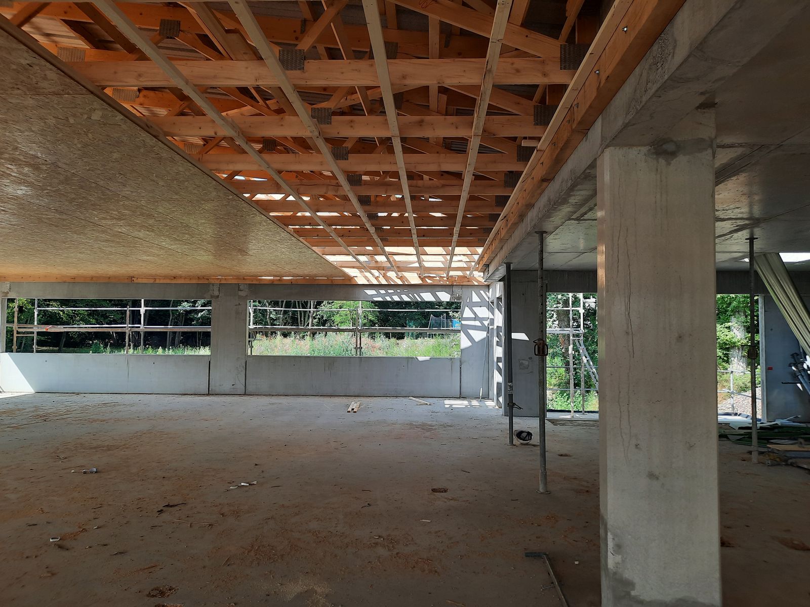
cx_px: 405
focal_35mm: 25
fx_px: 585
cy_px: 304
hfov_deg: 69.4
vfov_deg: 54.9
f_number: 2
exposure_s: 1/115
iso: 32
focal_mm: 4.6
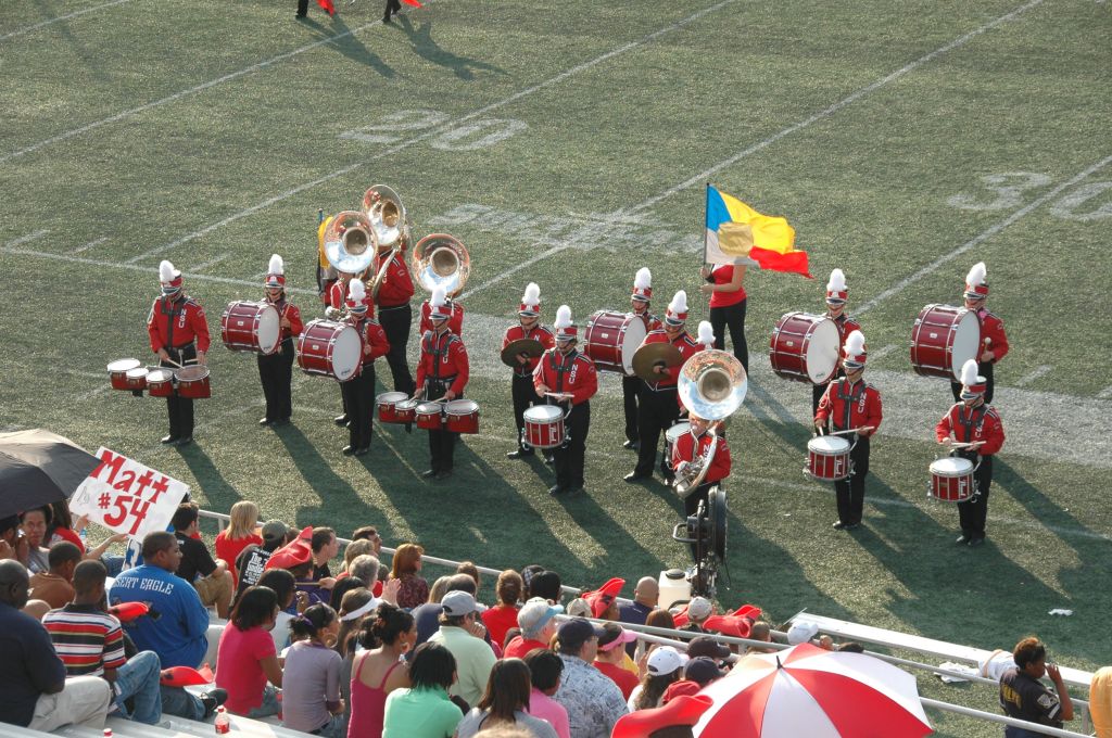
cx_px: 556
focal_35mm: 120
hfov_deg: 17.1
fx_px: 3702
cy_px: 369
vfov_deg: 11.4
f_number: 7.1
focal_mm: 80
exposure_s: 1/200
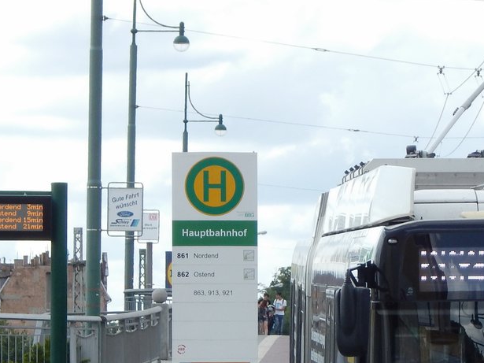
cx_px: 399
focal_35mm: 203
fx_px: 2838
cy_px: 352
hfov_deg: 9.7
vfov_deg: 7.3
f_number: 4.5
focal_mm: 18.7
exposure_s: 1/640
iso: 125
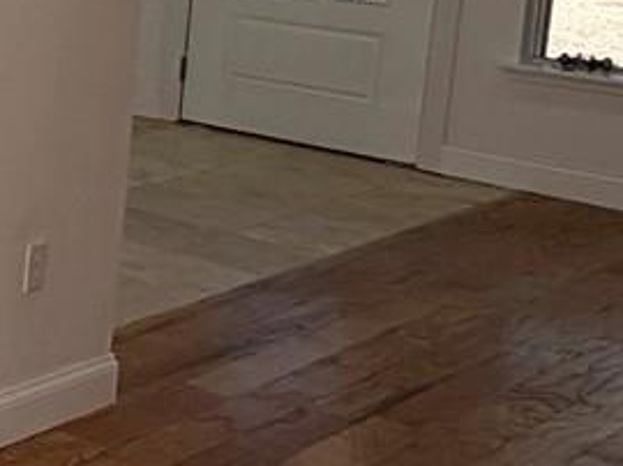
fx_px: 1492
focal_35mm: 83
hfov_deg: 14.6
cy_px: -106
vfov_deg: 16.9
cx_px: -888
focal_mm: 2.22
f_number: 2.2
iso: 50
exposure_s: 1/370
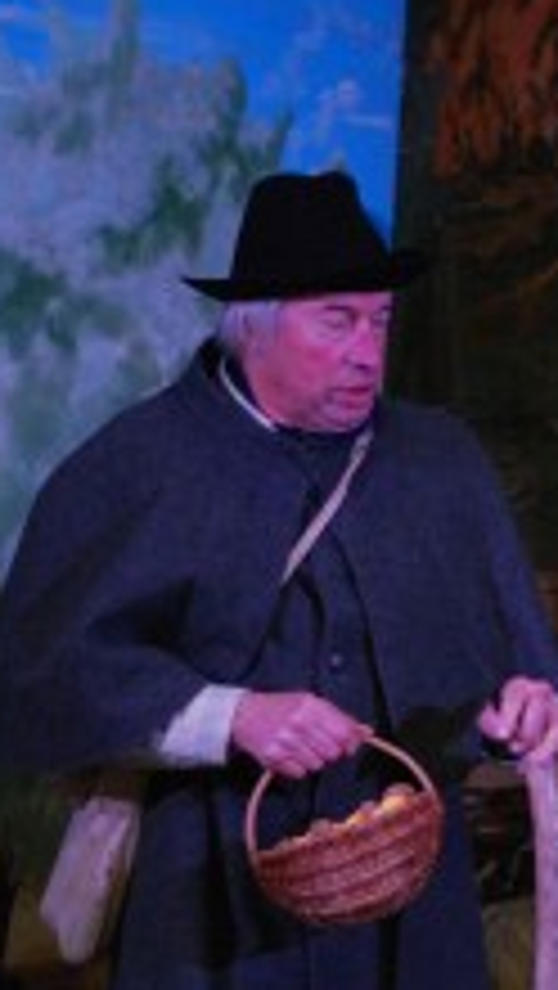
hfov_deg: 3.2
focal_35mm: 376
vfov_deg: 5.7
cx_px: 1274
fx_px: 9875
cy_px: 448
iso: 800
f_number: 4.5
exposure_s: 1/80
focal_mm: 82
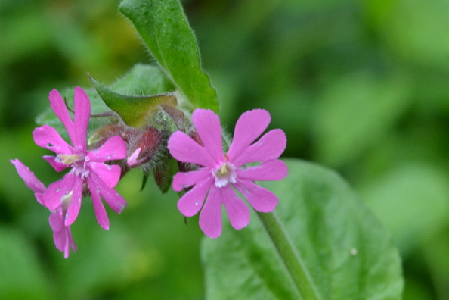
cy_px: 146
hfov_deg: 12.0
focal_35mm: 172
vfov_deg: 8.0
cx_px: 225
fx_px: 2141
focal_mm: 85
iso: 1600
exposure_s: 1/80
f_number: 10
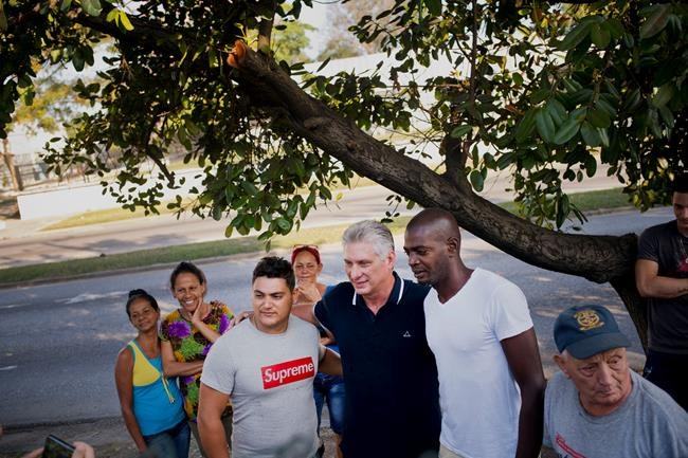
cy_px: 229
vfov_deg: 37.8
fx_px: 669
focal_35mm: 35
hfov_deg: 54.4
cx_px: 344
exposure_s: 1/200
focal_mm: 35
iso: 100
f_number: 3.5
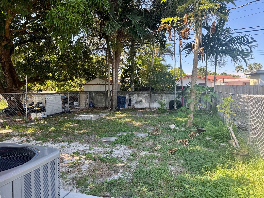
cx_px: 132
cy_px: 99
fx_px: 183
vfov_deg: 56.8
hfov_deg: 71.6
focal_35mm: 24
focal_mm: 6.76
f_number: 1.78
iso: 80
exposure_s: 1/470
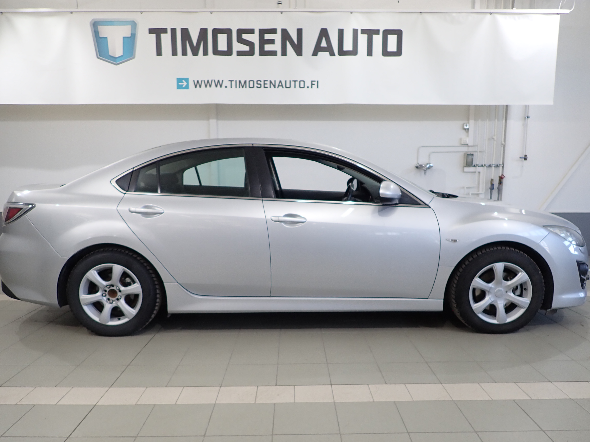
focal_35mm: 28
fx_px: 477
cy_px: 246
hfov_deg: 63.4
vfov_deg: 49.7
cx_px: 300
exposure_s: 1/60
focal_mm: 4.5
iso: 100
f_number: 2
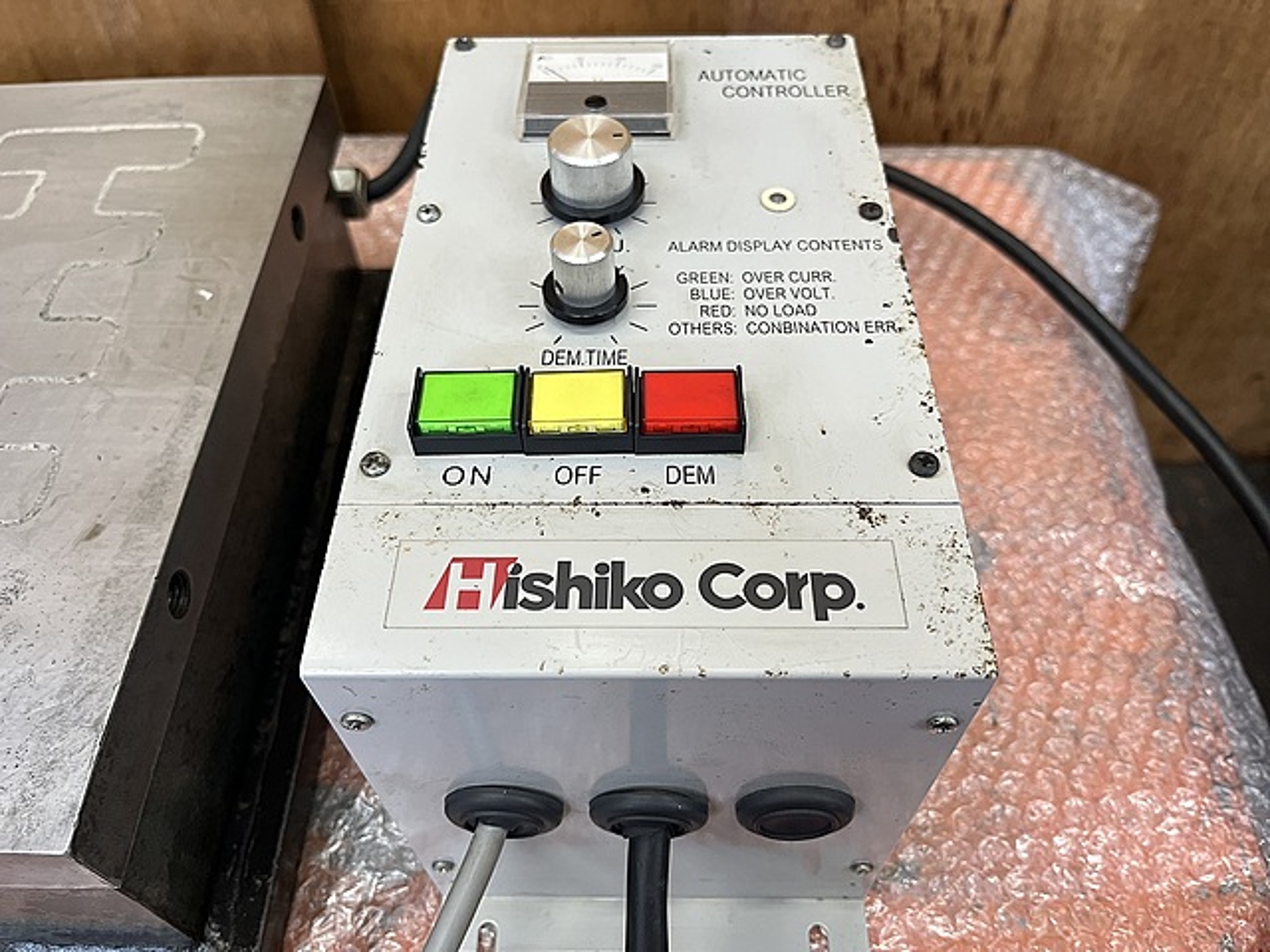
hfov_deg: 67.3
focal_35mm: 26
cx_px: 635
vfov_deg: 53.1
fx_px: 954
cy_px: 476
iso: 125
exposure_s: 1/109
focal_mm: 5.1
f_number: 1.6
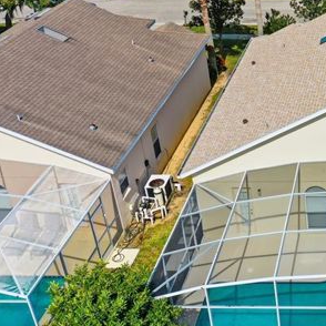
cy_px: 125
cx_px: 370
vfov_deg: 29.9
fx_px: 607
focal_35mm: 57
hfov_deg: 27.2
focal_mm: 10.3
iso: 100
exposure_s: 1/400
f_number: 5
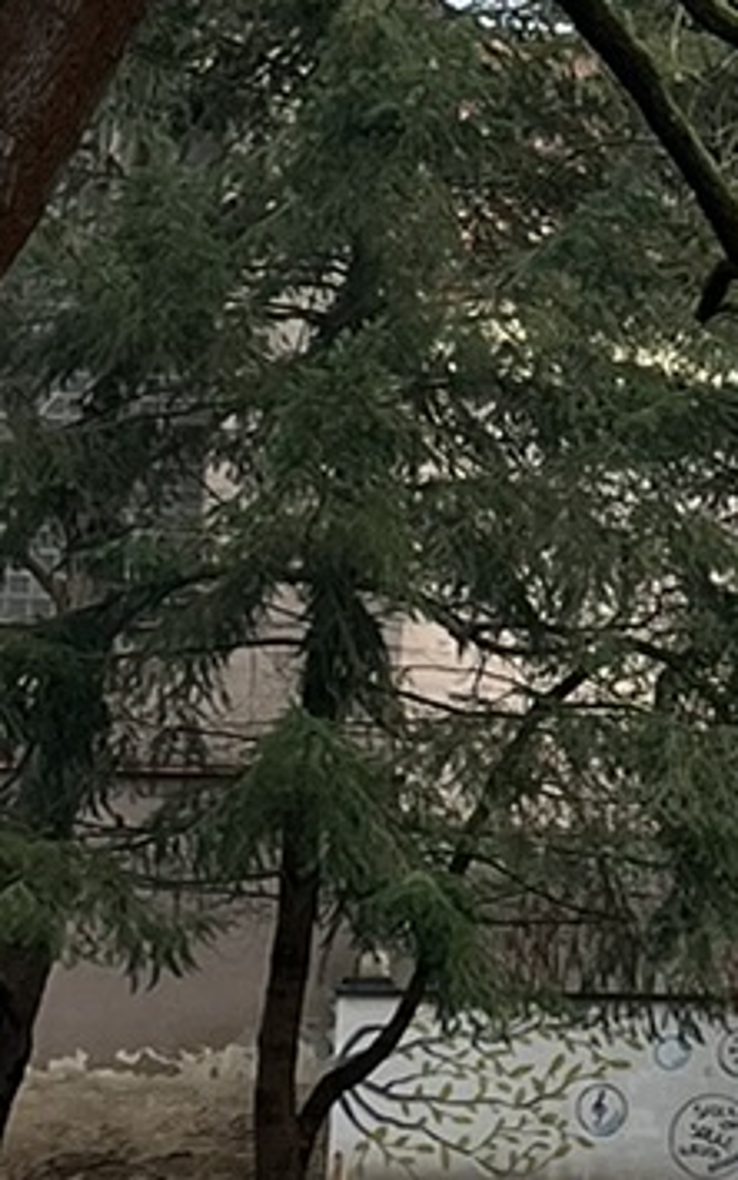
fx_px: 5115
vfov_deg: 13.1
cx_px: 1752
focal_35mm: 159
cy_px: 342
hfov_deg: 7.7
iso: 50
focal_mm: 5.1
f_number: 1.6
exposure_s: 1/1266
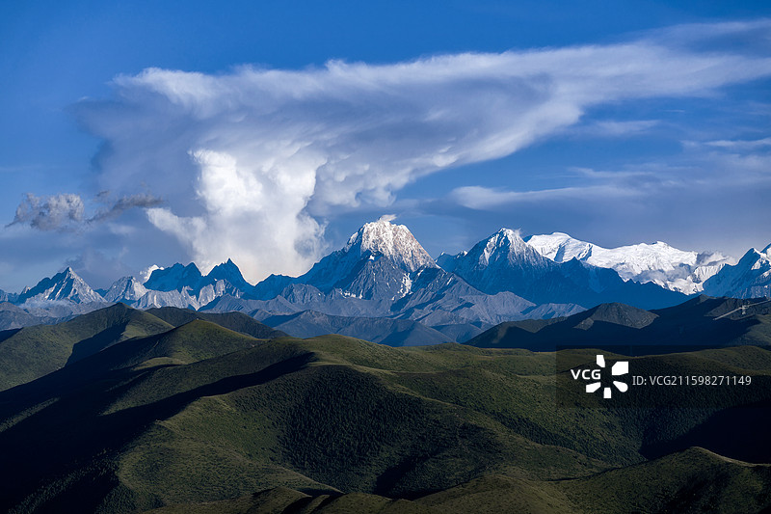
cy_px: 257
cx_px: 386
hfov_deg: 14.3
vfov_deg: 9.6
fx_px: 3072
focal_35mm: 144
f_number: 8
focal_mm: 143.5
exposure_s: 1/400
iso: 100
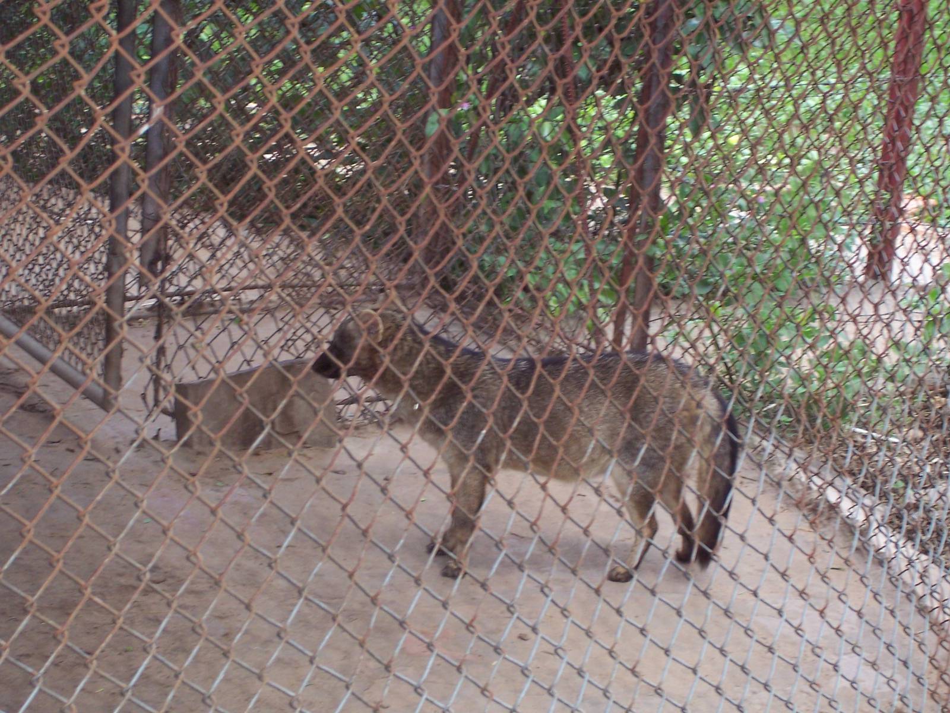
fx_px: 2799
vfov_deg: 14.5
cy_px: 356
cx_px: 475
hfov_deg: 19.3
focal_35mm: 102
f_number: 4.6
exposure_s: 1/90
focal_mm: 16.8
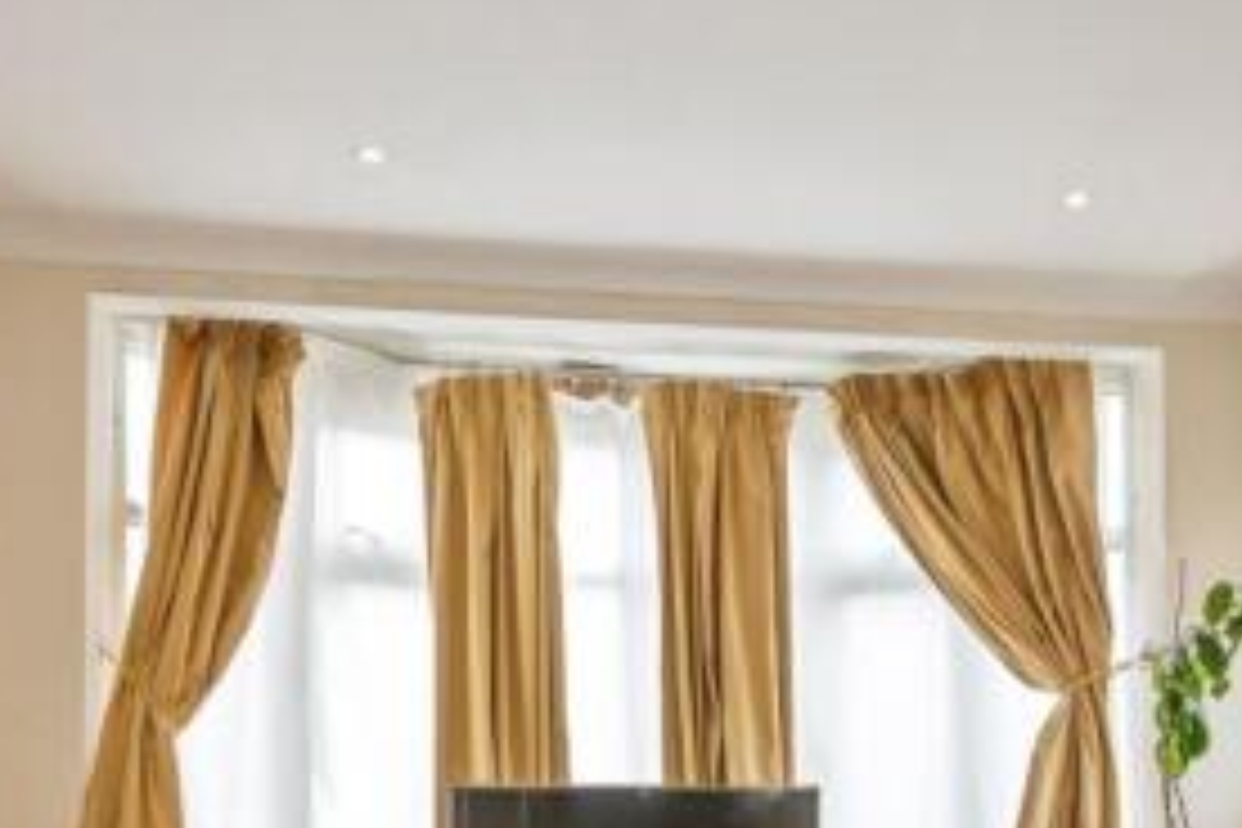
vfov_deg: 31.4
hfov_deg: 50.2
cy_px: 893
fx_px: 1311
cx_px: 767
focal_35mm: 38
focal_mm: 16
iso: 320
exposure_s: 1/25
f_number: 8
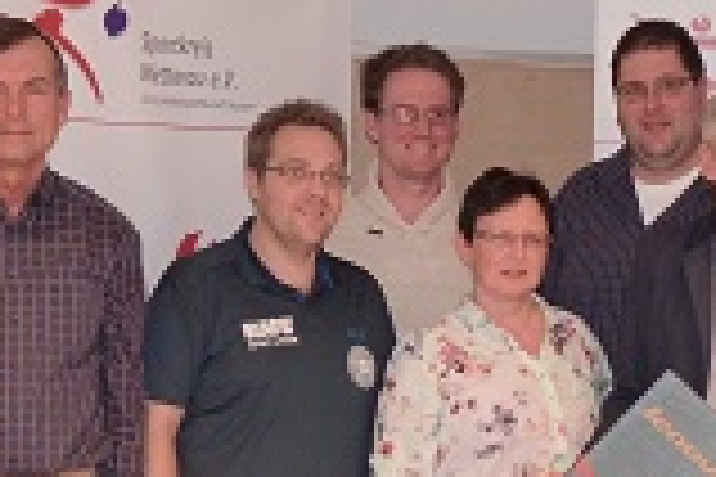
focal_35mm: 139
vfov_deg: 9.8
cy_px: 374
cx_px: 775
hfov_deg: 14.4
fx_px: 2764
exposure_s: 1/30
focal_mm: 9.5
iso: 320
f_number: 3.2
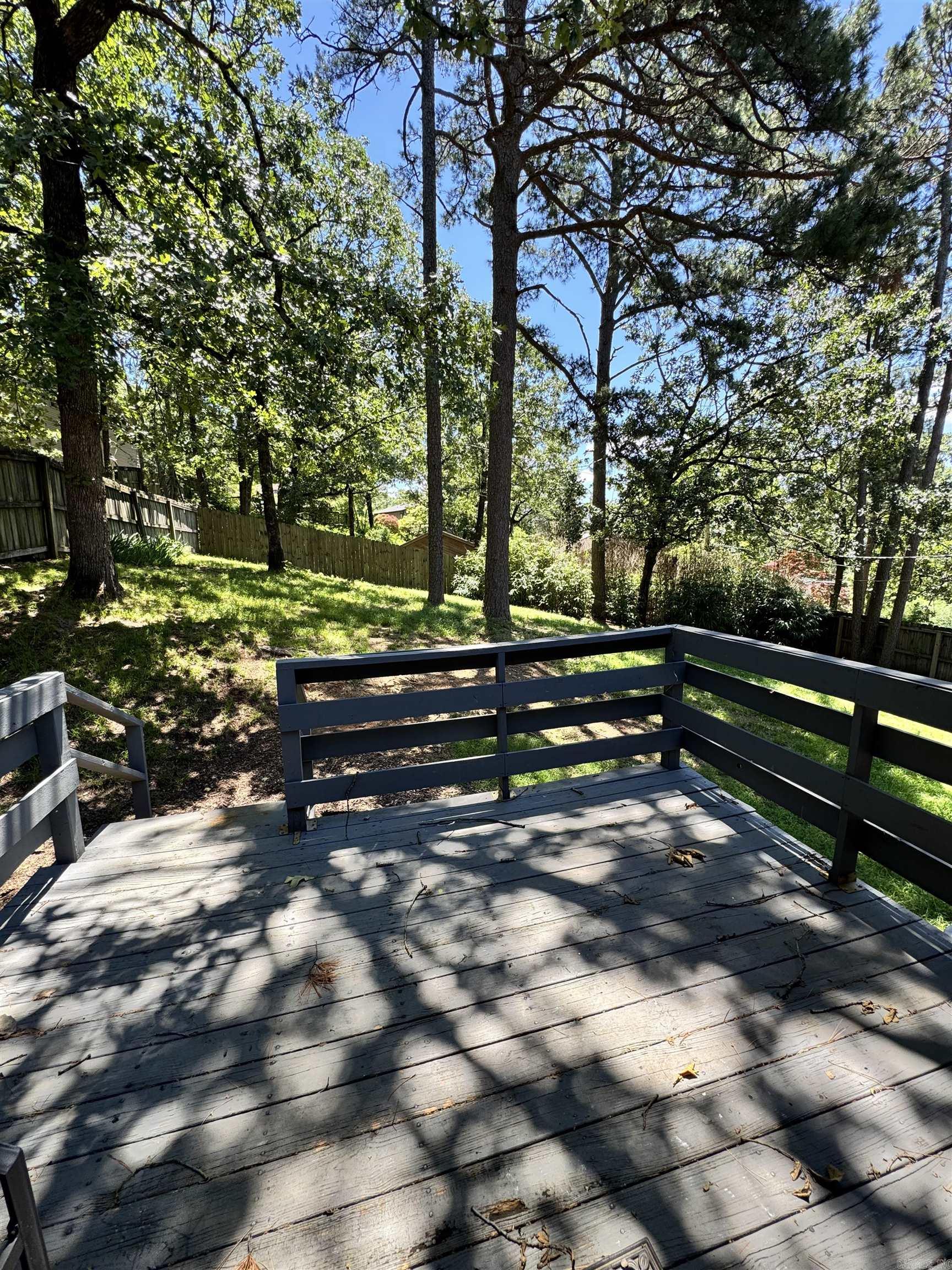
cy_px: 635
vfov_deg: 102.1
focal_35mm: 14
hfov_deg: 85.7
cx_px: 476
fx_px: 513
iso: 40
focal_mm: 2.22
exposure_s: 1/215
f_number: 2.2
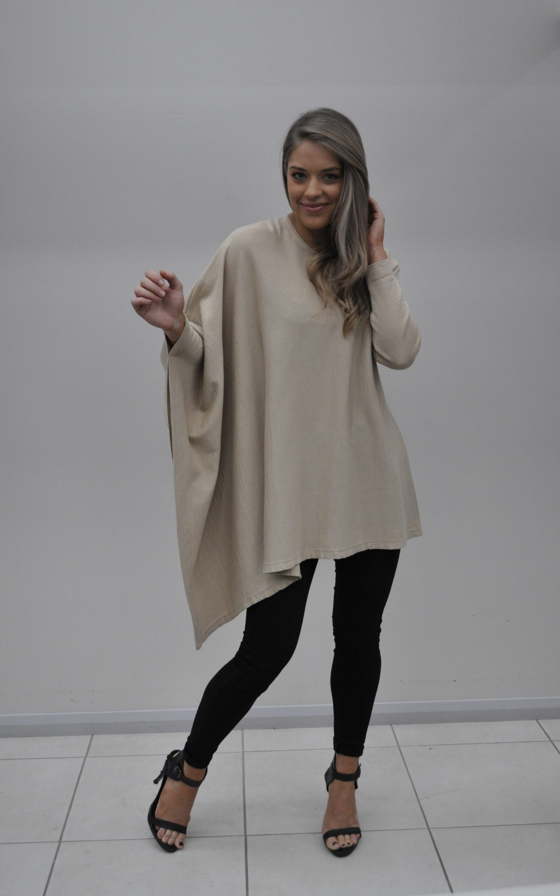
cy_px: 448
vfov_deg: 49.3
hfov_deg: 32.0
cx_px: 274
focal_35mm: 40
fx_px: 977
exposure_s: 1/400
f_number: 4.2
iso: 1600
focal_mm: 26
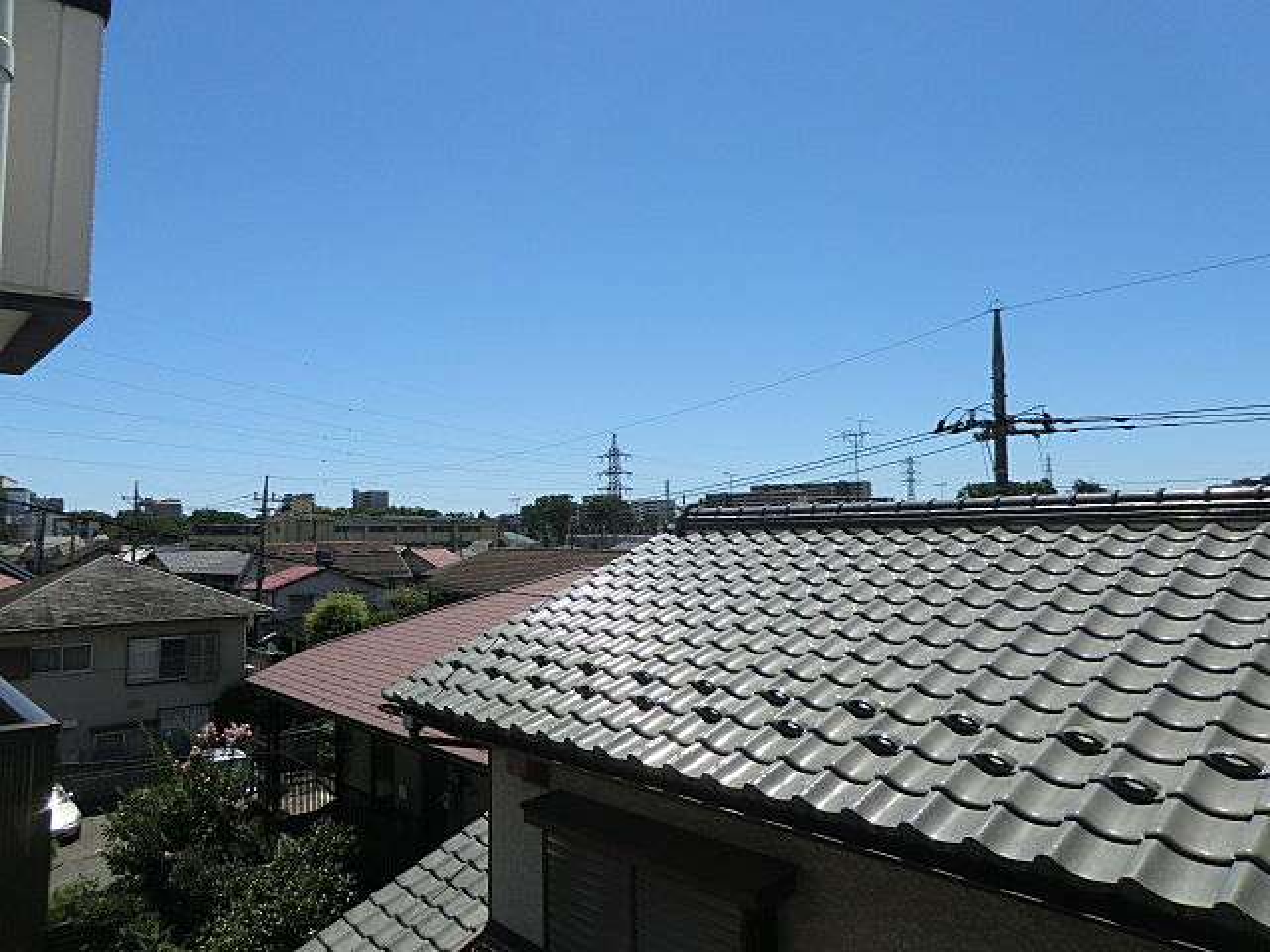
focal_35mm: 24
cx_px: 635
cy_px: 476
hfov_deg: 71.6
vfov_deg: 56.8
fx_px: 881
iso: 80
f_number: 7.5
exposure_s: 1/320
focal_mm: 4.3
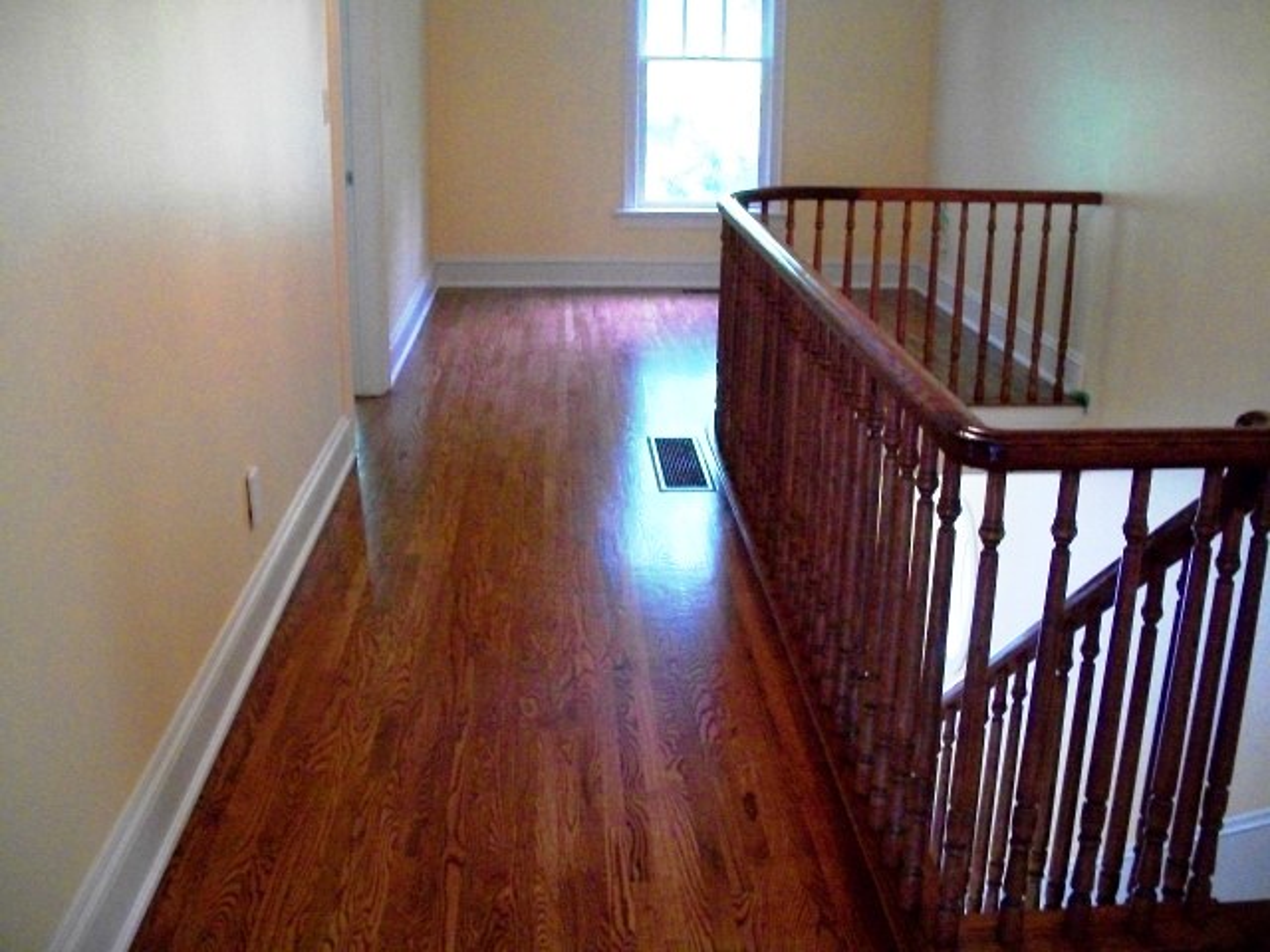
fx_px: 1284
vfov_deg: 40.7
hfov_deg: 52.6
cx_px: 635
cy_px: 476
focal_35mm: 35
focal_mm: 6.3
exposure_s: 1/40
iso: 800
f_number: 3.1
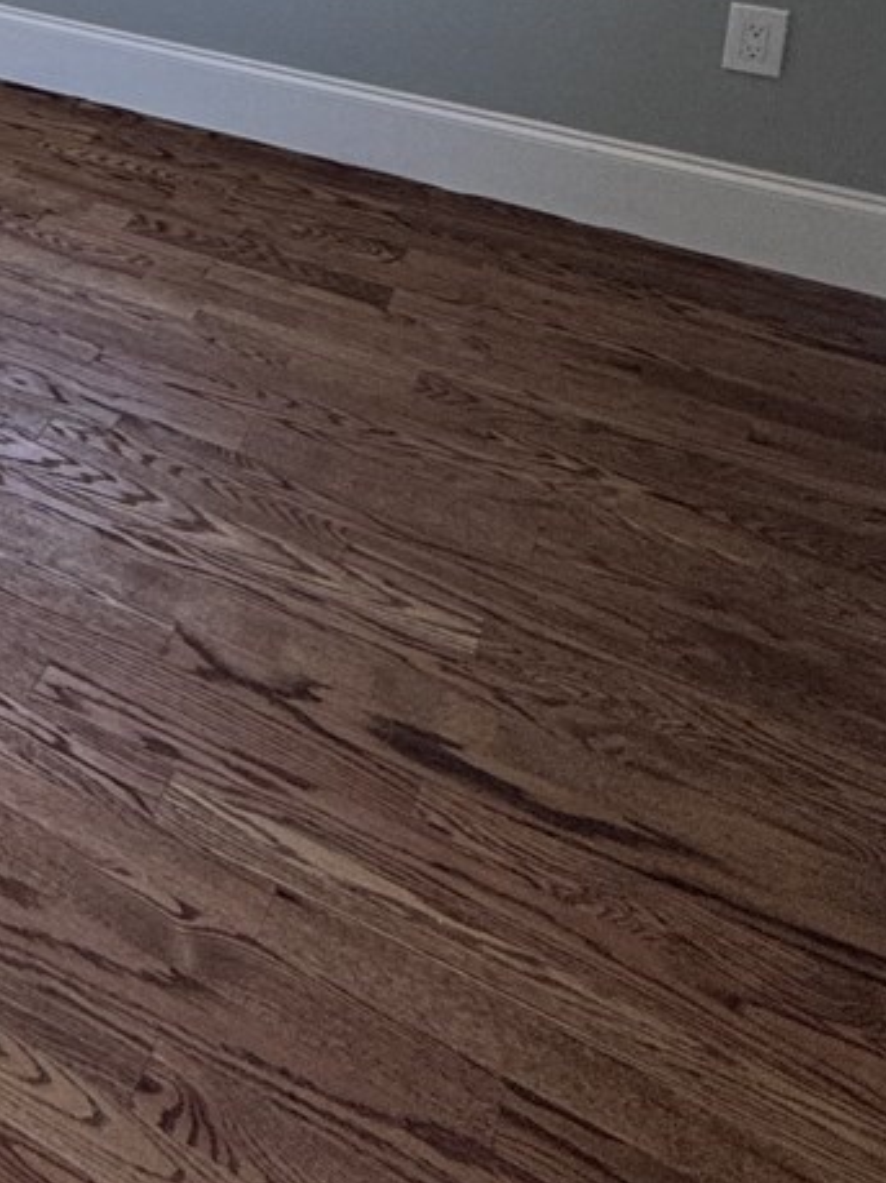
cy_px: -220
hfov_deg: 22.5
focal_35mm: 47
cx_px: -581
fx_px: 1605
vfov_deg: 33.4
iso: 64
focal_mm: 2.22
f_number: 2.2
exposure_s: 1/99
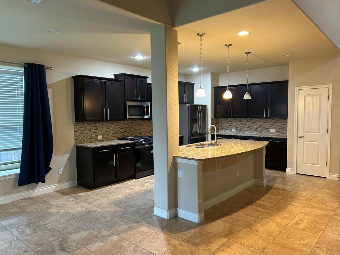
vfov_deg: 53.1
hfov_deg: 67.3
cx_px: 170
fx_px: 255
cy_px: 128
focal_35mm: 26
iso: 320
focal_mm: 5.7
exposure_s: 1/60
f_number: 1.5
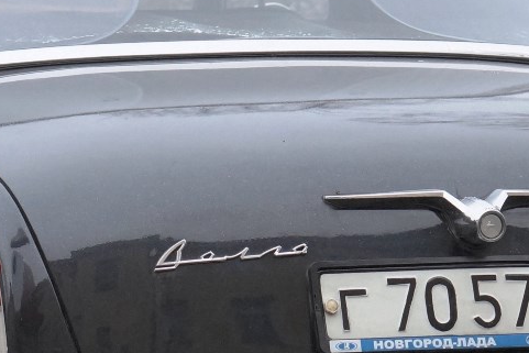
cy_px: 183
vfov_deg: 7.9
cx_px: 218
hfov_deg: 11.8
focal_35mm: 175
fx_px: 2567
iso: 500
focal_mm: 35
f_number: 4
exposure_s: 1/160
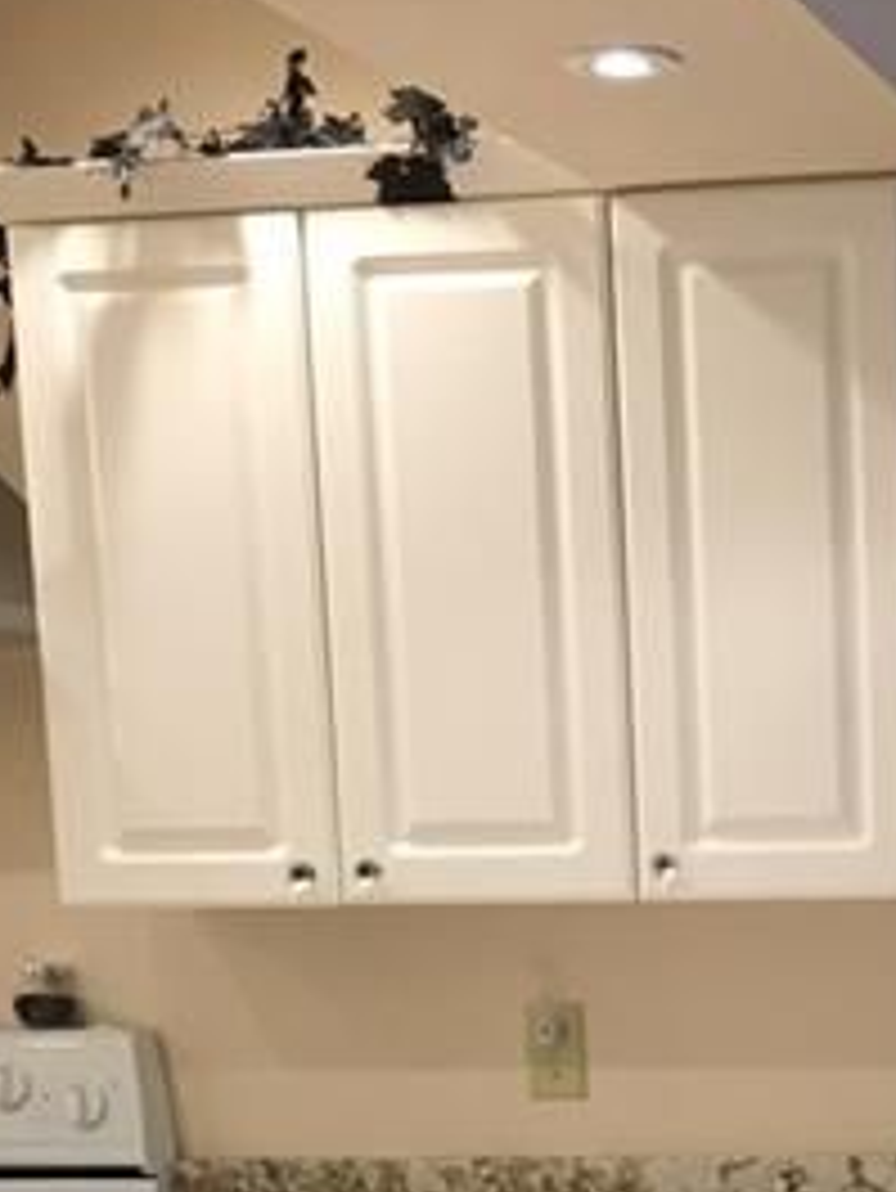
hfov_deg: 16.9
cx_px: 1022
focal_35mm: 84
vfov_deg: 22.4
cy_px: 1192
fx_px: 2897
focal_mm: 4.15
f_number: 2.2
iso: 64
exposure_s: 1/30
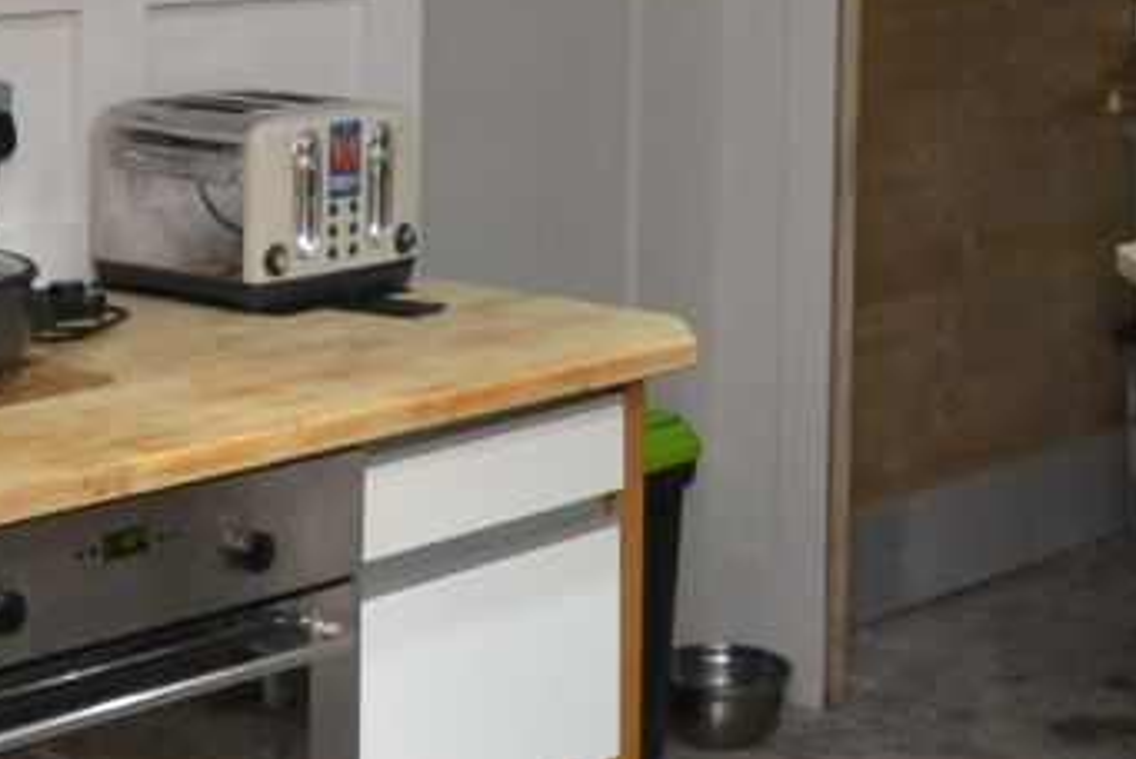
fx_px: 2842
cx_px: 510
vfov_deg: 15.1
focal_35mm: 90
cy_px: 98
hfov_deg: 22.6
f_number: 3.5
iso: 500
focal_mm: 10
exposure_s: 1/60
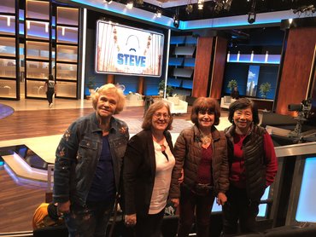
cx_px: 158
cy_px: 118
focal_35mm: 28
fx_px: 256
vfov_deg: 49.8
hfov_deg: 63.4
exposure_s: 1/16
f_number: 1.8
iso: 80
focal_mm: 4
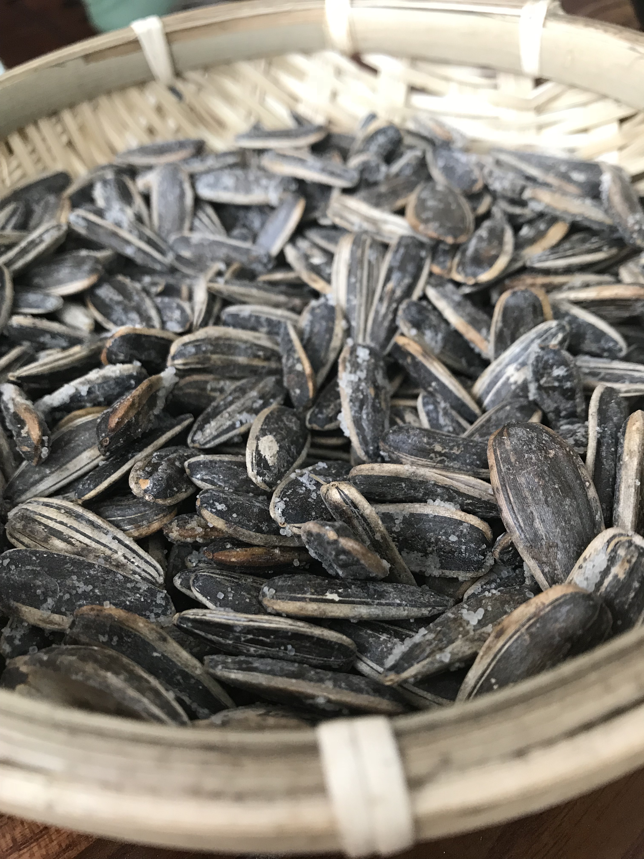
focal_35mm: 28
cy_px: 430
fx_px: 695
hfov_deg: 49.7
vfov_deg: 63.4
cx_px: 322
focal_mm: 3.99
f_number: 1.8
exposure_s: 1/33
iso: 40
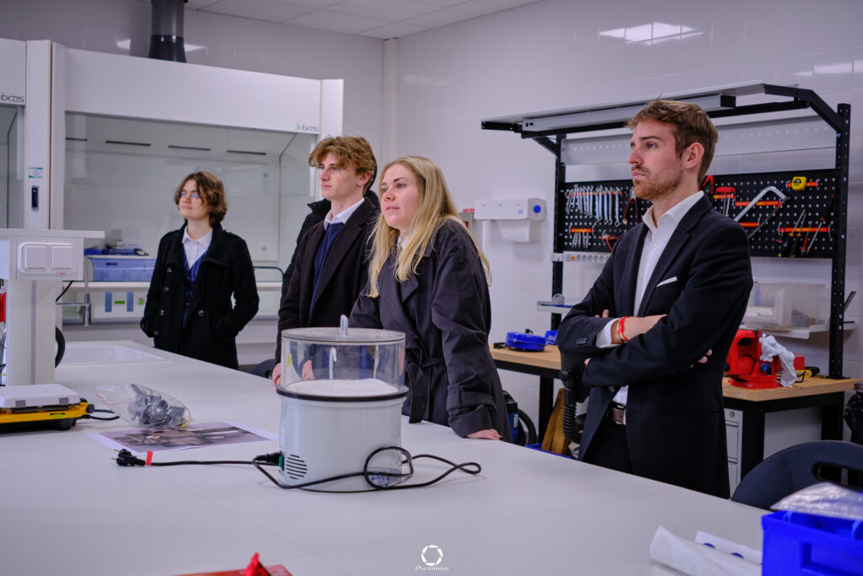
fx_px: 983
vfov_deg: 32.6
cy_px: 288
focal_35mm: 41
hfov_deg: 47.4
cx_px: 432
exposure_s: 1/100
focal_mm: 27
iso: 320
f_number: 2.8
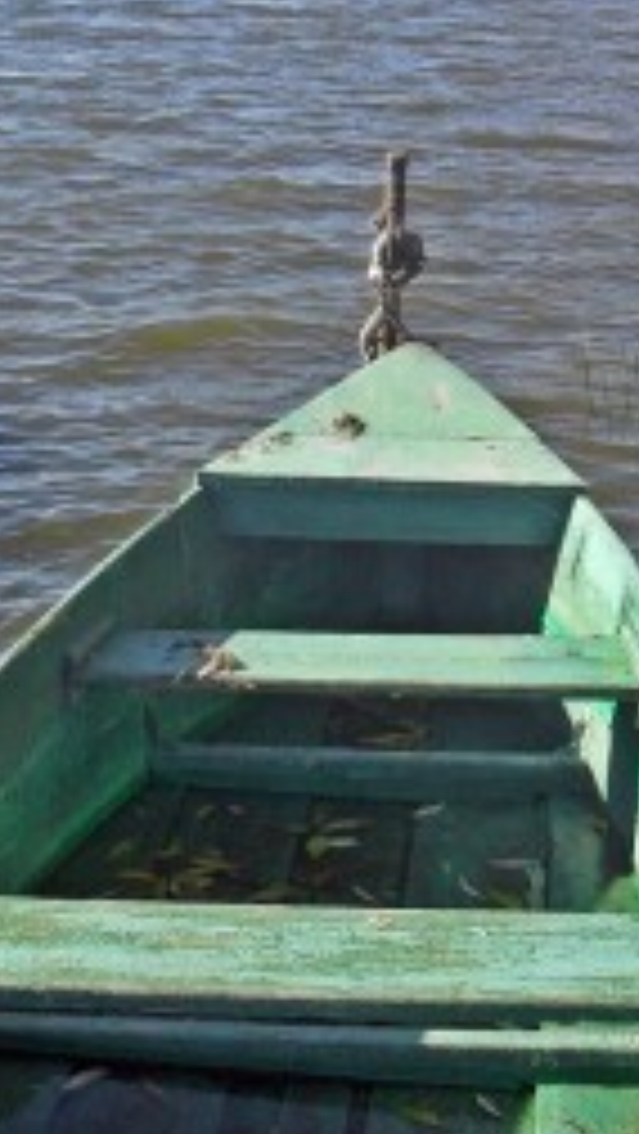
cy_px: 446
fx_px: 2046
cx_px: 490
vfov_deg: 30.9
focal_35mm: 68
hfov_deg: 17.6
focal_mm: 6.3
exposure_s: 1/500
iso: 100
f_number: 3.2
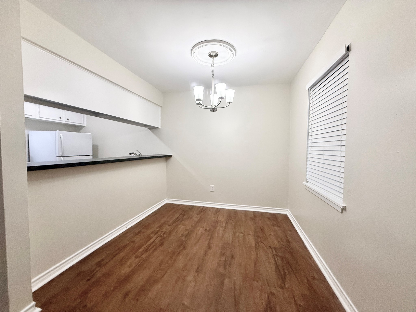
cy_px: 156
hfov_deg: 102.1
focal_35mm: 14
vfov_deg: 85.7
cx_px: 208
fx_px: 168
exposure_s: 1/120
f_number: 2.2
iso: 320
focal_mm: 2.22
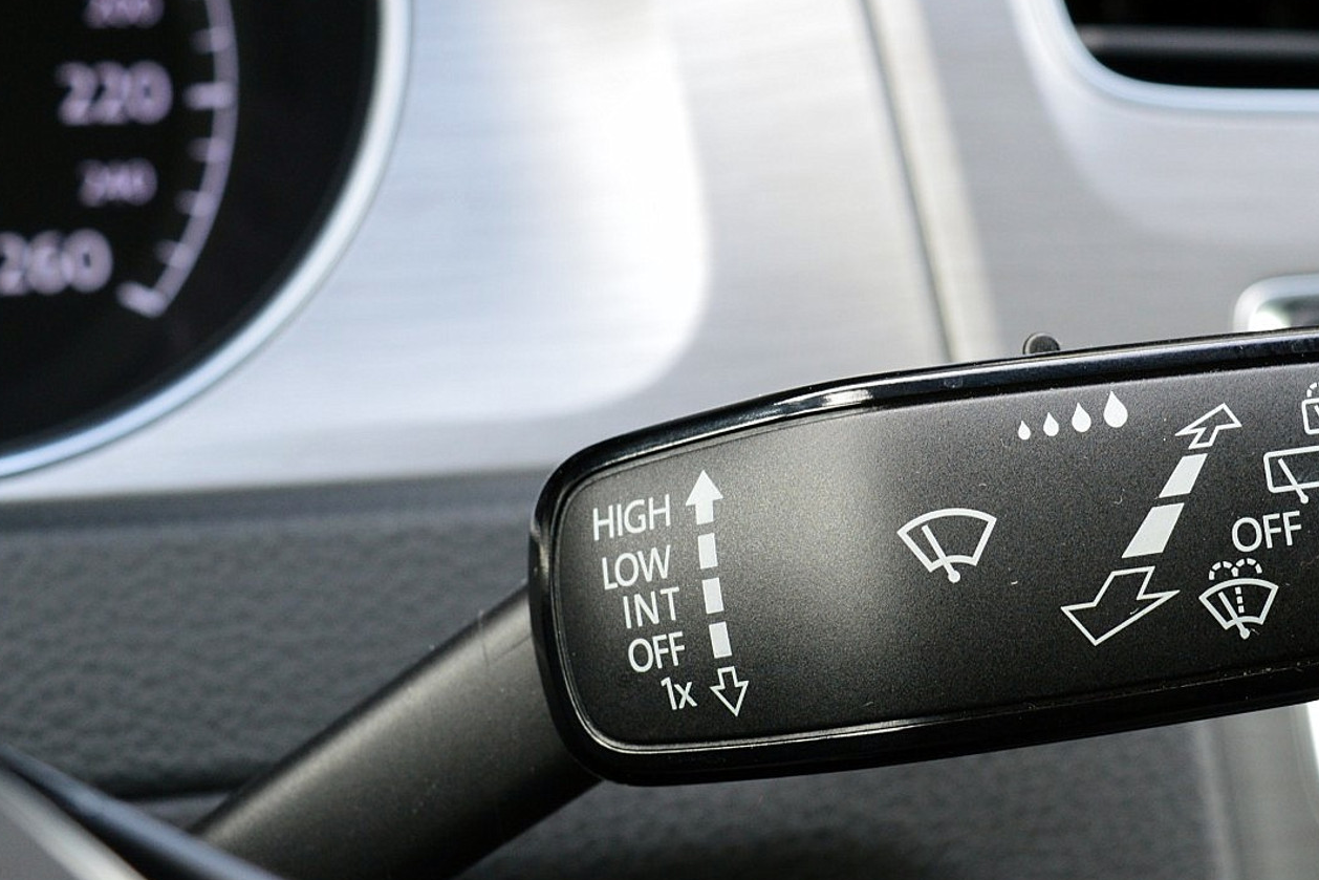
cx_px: 892
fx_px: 3188
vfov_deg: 15.7
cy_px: 475
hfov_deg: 23.3
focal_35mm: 87
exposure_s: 1/60
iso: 640
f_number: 8
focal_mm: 38
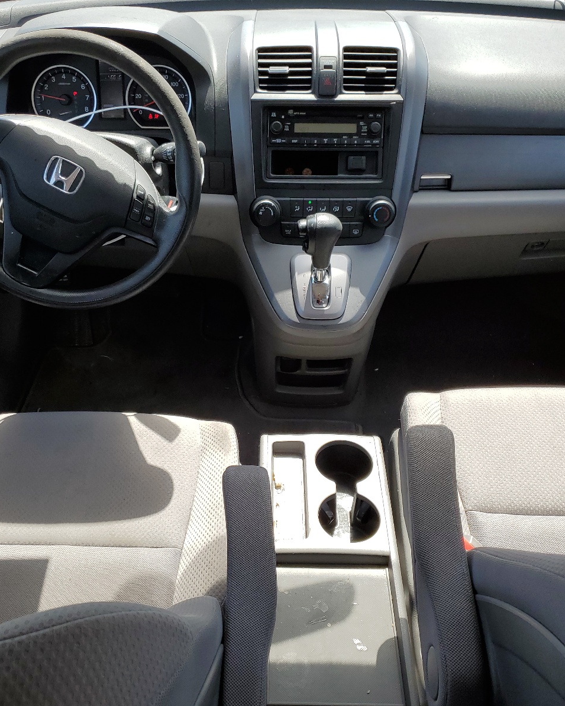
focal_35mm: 34
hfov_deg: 43.3
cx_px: 252
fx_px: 711
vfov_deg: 52.8
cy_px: 354
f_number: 1.5
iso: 50
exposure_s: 1/714
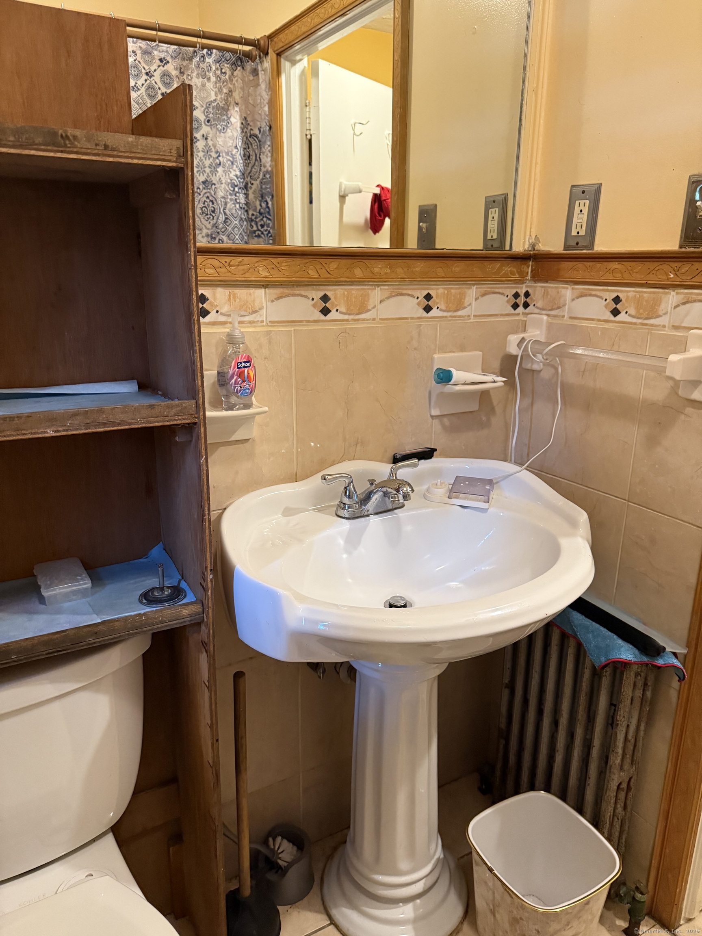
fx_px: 649
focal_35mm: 24
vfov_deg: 71.6
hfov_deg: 56.8
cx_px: 351
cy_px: 468
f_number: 1.78
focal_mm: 6.76
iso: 640
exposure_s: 1/60
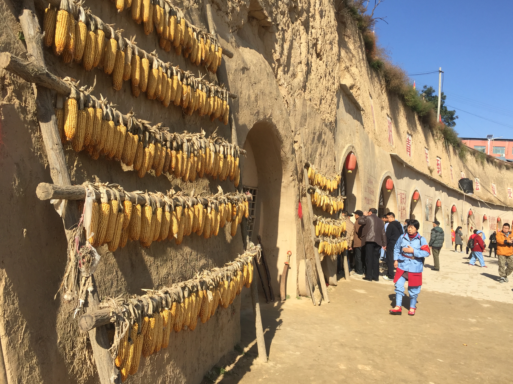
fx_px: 445
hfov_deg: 60.0
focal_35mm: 30
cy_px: 190
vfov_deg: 46.8
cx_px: 264
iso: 32
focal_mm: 4.15
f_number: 2.2
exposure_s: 1/1464
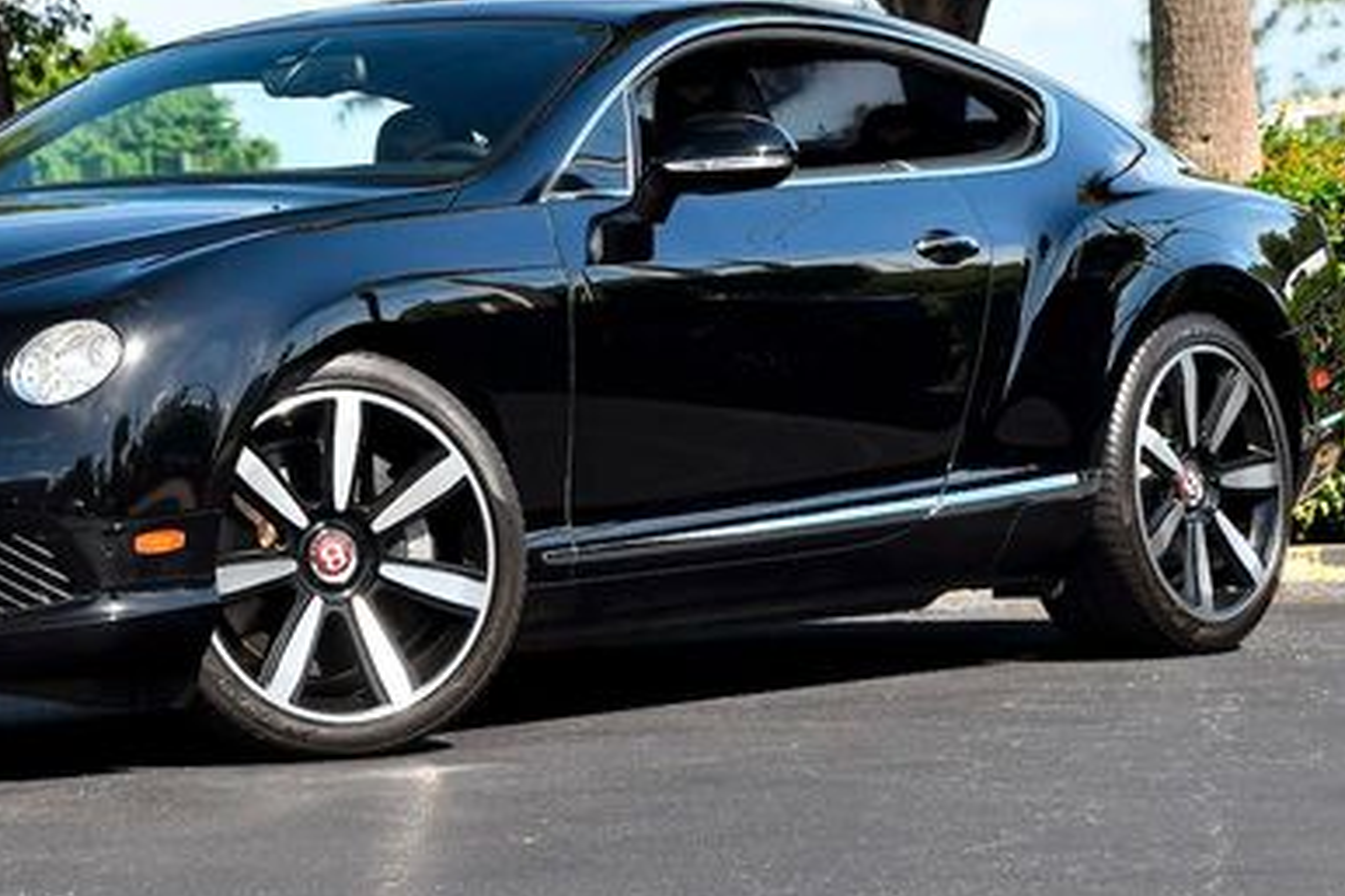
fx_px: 6012
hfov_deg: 12.7
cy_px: 455
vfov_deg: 8.5
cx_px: 352
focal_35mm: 161
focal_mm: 65
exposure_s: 1/800
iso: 640
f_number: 7.1
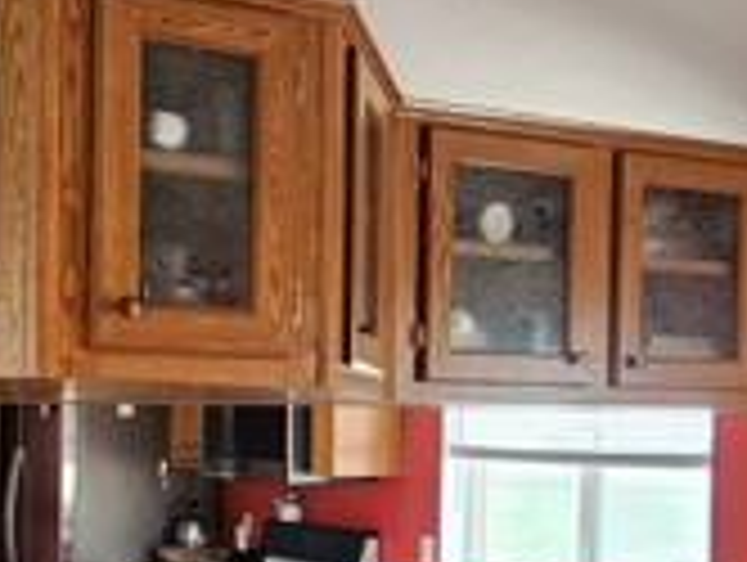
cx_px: 126
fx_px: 1081
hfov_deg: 36.5
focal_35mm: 50
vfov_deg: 28.3
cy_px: 477
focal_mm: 2.2
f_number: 2.2
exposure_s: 1/60
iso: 400
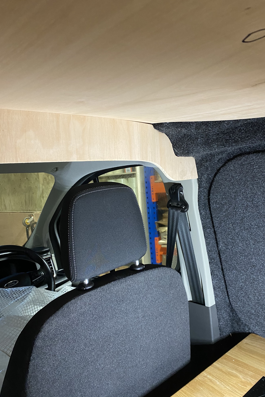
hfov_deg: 46.3
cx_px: 146
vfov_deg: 65.5
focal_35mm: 28
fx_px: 309
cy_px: 195
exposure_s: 1/50
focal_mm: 4.25
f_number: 1.8
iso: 320
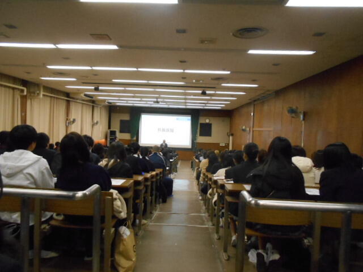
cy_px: 136
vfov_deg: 53.1
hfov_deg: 67.3
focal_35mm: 26
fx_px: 273
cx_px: 182
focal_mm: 4.6
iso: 800
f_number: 3.2
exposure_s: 1/50
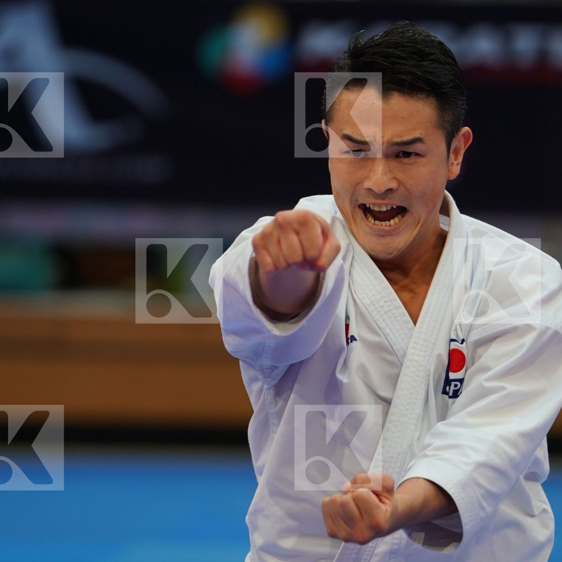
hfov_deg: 4.7
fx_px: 6851
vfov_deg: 4.7
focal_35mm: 373
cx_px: 338
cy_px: 281
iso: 640
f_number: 2.8
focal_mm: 195
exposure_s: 1/500
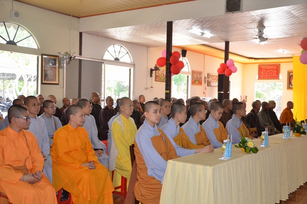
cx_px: 154
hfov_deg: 46.5
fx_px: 358
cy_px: 102
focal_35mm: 42
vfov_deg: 31.8
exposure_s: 1/160
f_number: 5
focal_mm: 28
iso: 1000
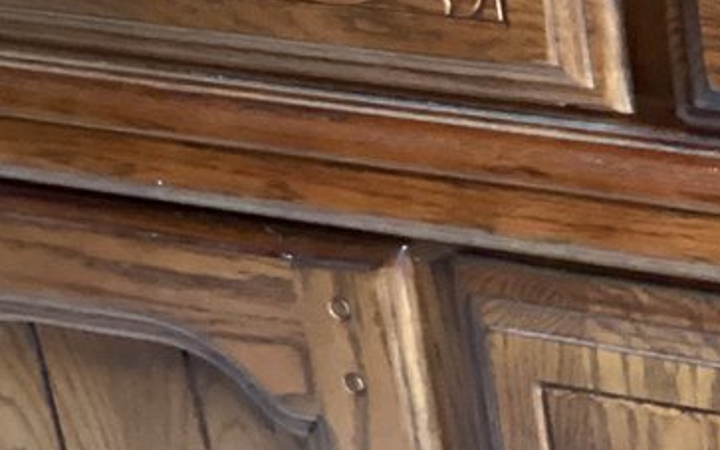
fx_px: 2689
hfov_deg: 14.6
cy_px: 265
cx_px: 945
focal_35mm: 137
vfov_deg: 9.6
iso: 640
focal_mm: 3.3
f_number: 2.4
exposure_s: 1/25
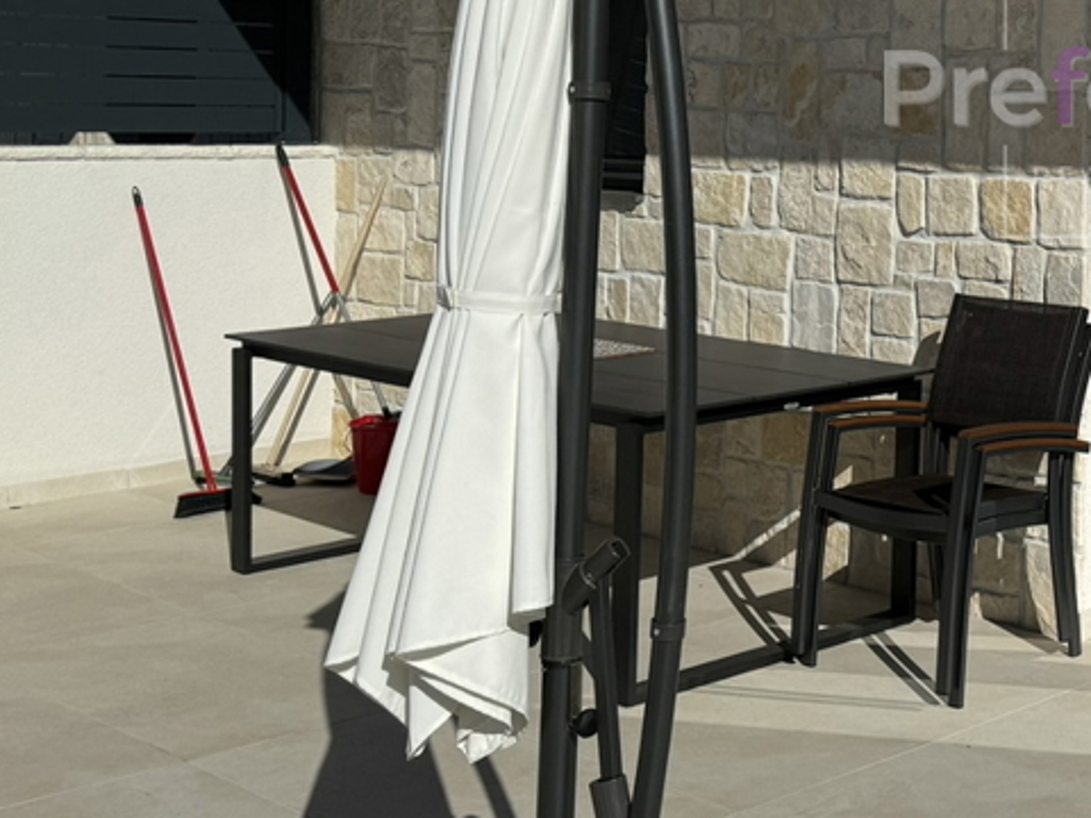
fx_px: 1891
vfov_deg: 23.8
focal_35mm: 60
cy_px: 98
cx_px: 1157
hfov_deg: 29.5
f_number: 1.78
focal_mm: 6.76
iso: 80
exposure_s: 1/12346
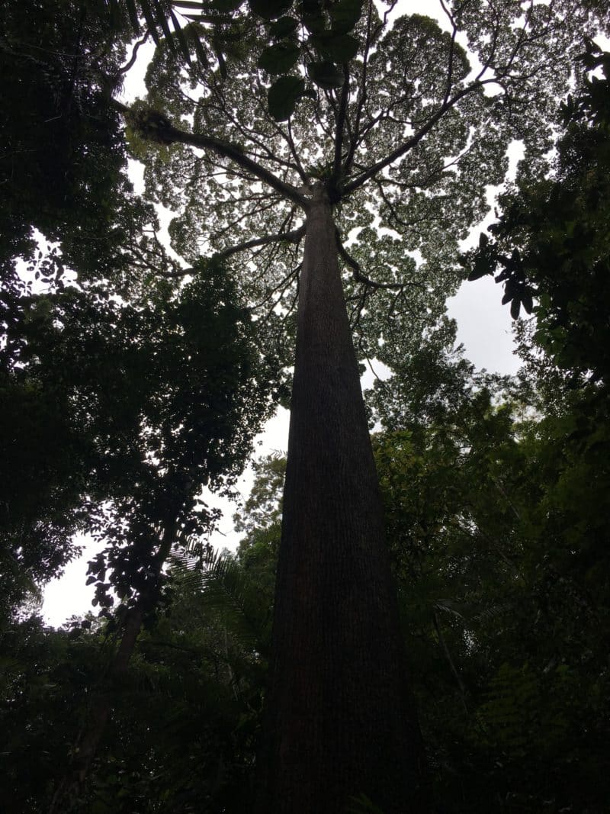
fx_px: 682
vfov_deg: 61.7
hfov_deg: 48.2
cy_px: 407
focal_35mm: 29
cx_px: 305
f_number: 2.2
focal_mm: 4.15
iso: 25
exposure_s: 1/630
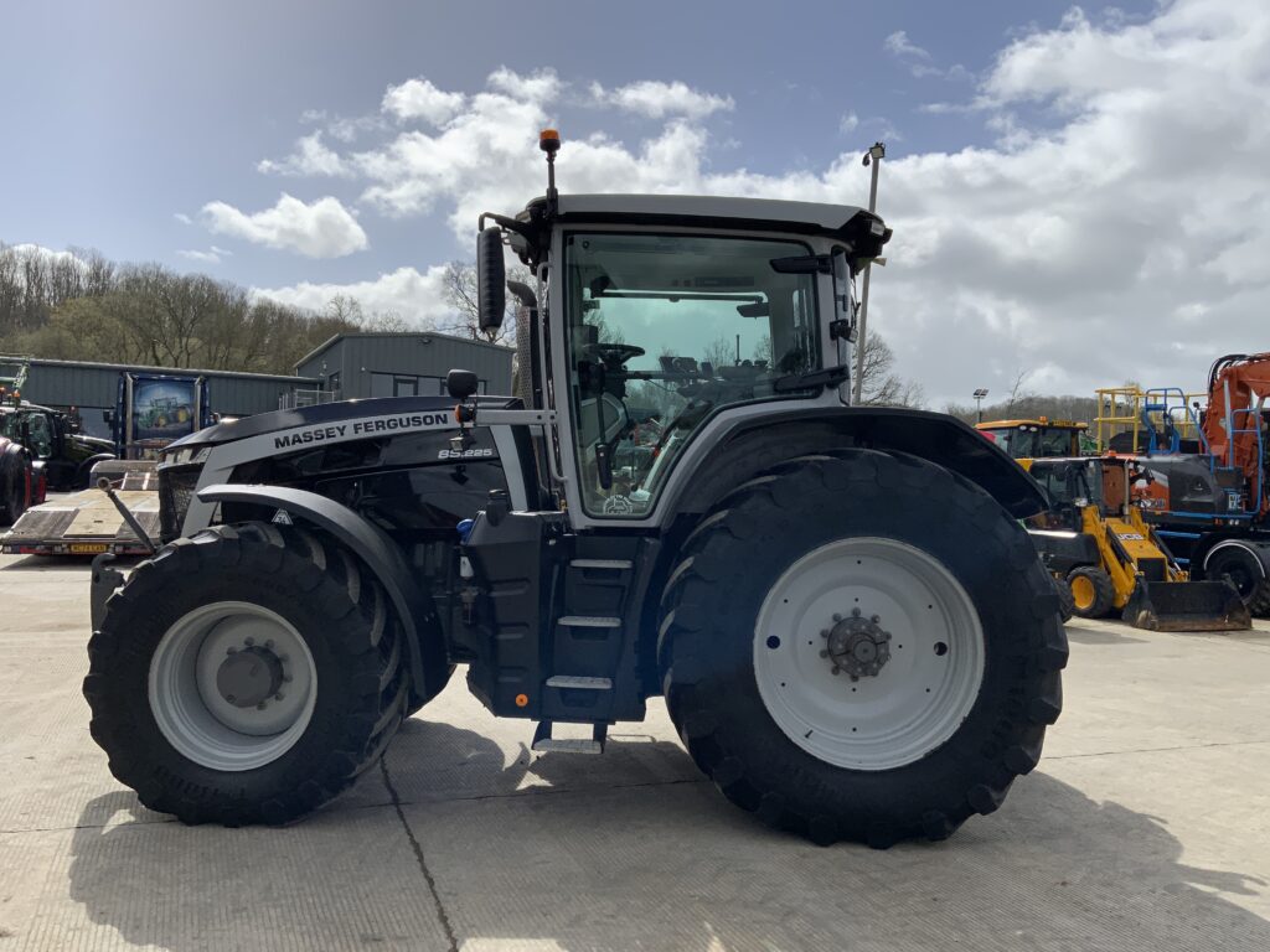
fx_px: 1064
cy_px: 476
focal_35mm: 29
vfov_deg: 48.2
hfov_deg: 61.7
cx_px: 635
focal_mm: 3
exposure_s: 1/3534
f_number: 1.8
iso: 20
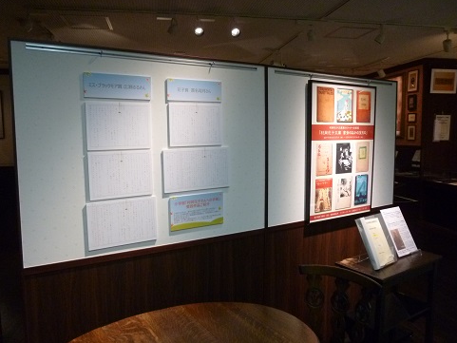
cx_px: 222
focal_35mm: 26
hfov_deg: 67.3
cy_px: 166
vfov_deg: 53.1
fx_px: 343
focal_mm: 4.5
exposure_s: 1/30
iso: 400
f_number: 3.1
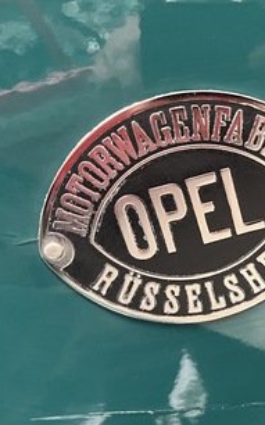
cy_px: 233
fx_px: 555
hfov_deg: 26.4
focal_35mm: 48
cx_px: 207
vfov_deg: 41.8
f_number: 1.6
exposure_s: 1/60
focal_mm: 5.1
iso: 320
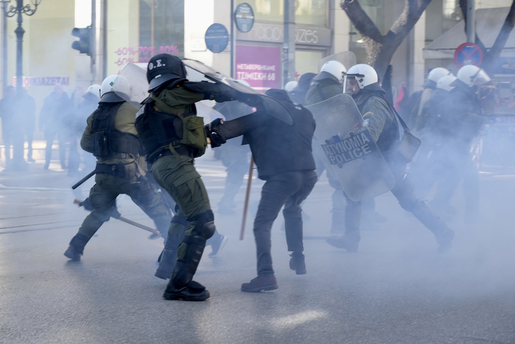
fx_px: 1001
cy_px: 172
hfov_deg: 28.8
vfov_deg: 19.5
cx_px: 258
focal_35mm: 70
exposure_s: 1/160
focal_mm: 70
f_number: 4
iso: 100
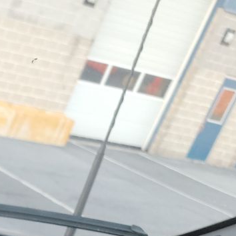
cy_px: 389
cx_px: -243
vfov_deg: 16.0
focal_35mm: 96
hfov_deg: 14.7
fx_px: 740
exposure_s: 1/59
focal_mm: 6.7
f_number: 1.8
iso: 646
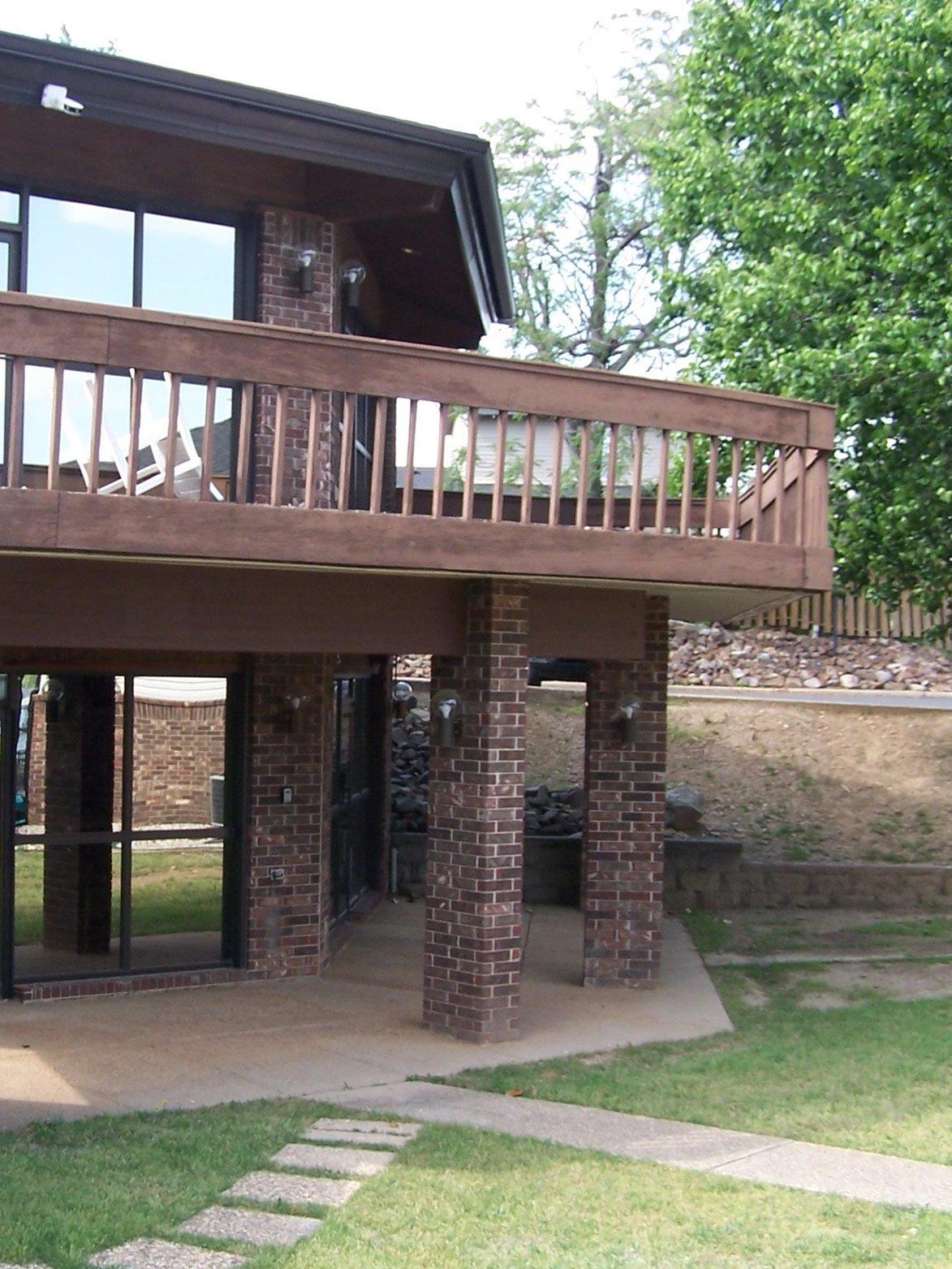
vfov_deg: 34.3
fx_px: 2053
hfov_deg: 25.9
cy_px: 678
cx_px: 267
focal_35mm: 56
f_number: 2.8
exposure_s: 1/200
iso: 80
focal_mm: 6.3
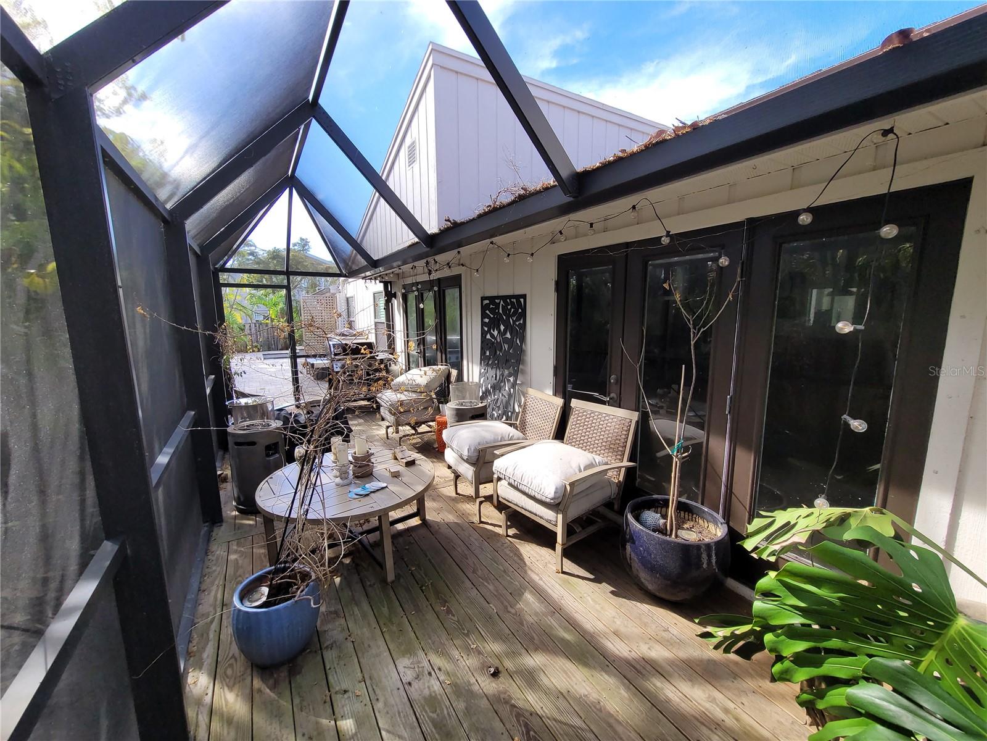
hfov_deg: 106.2
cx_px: 494
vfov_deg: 89.9
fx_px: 371
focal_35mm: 13
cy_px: 370
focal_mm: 2.2
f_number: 2.2
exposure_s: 1/172
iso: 50
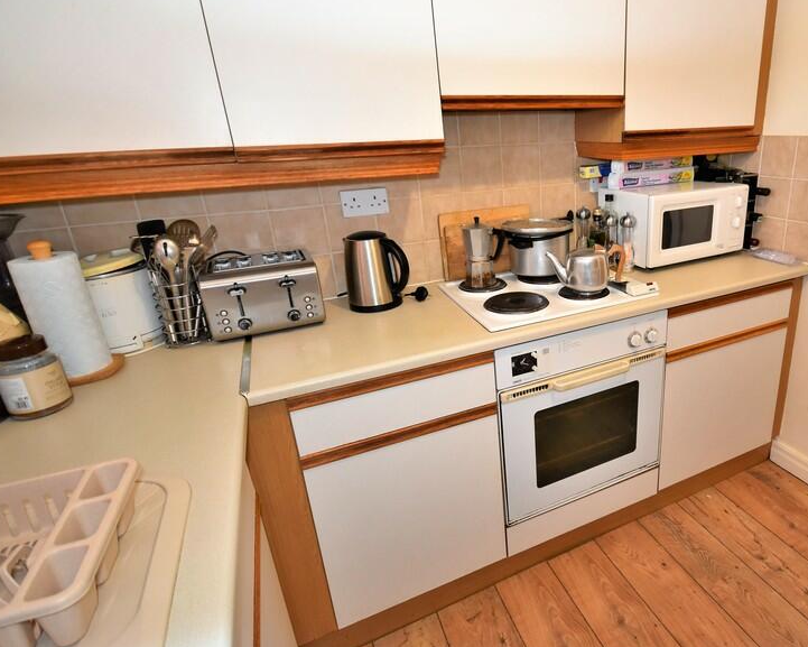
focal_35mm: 20
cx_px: 547
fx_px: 478
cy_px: 306
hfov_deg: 77.5
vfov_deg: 68.1
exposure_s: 1/60
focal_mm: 10
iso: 800
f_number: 4
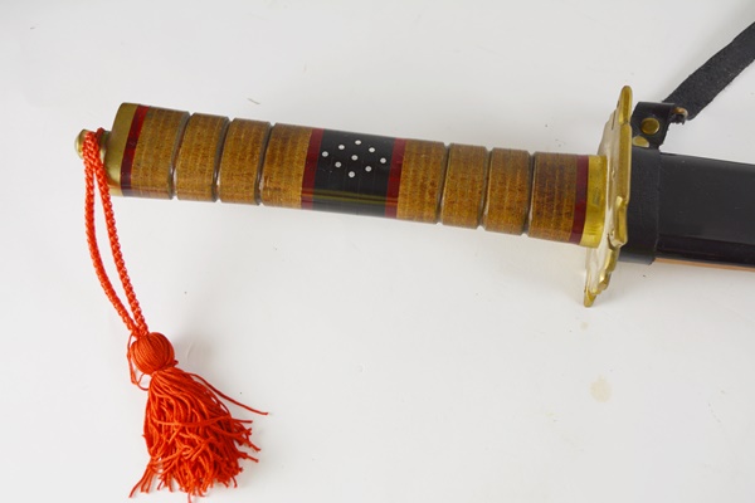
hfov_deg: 41.1
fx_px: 1007
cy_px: 252
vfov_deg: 28.1
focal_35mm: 48
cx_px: 378
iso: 200
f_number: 5.6
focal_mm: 32
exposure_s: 1/125
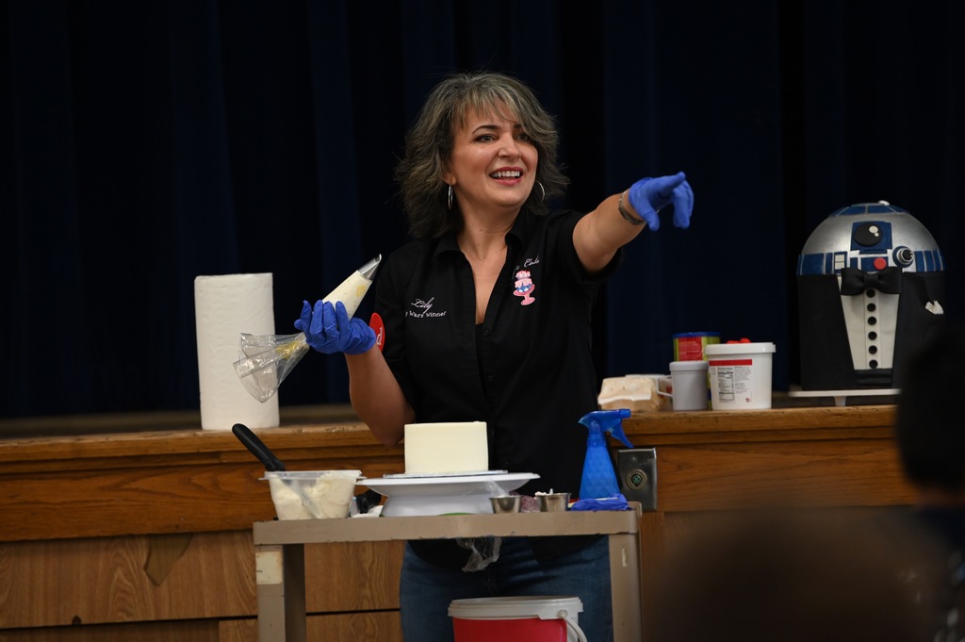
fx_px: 5357
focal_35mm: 200
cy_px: 321
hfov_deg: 10.3
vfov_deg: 6.9
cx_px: 482
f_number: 2.8
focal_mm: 200
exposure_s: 1/250
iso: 2000
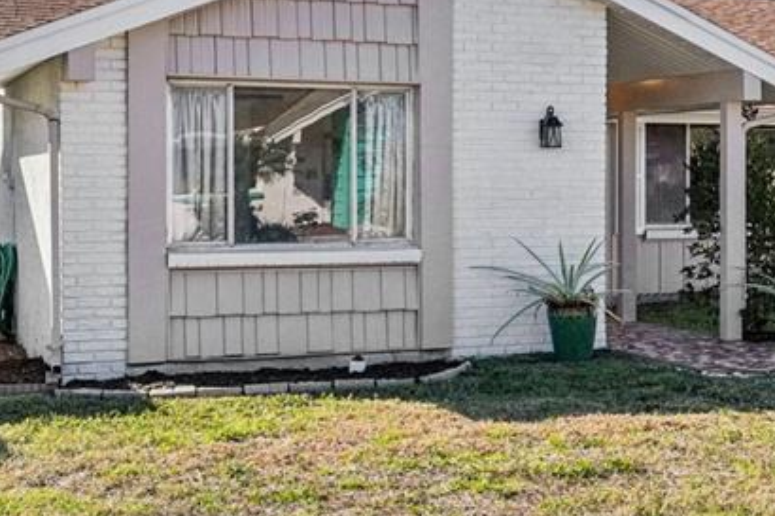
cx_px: 750
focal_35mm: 75
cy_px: 151
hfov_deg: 25.8
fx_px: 1614
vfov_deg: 18.1
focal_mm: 20
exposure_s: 1/1600
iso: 500
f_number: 8
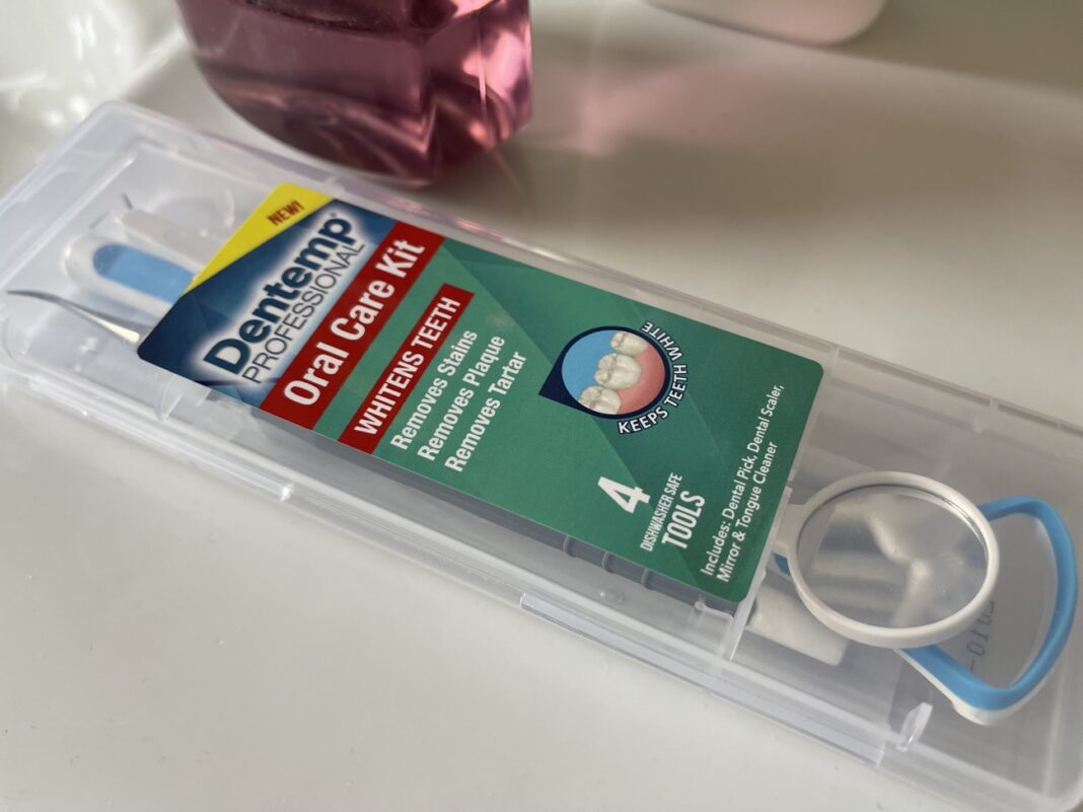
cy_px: 406
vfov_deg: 53.1
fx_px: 813
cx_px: 542
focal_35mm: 26
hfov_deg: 67.3
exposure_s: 1/121
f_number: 1.6
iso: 100
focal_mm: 5.1
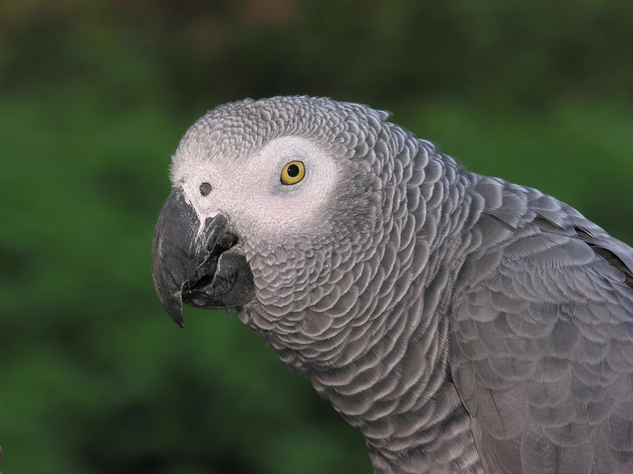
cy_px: 237
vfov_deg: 5.3
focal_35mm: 279
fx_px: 5102
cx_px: 316
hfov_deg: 7.1
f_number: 5.3
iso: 50
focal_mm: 71
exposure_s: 1/60
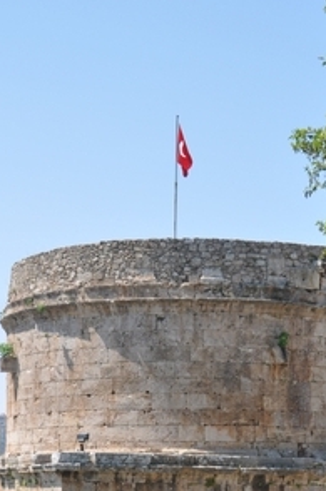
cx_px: 181
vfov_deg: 20.4
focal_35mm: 98
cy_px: 456
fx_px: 1336
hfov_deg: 13.9
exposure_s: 1/250
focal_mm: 32
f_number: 8
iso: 200
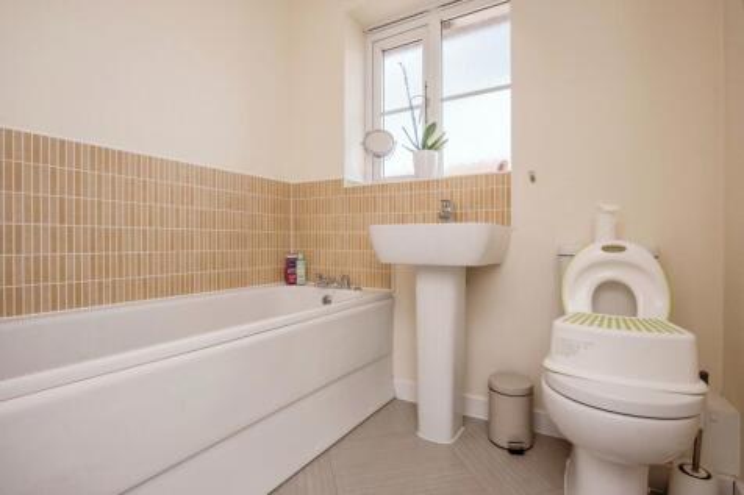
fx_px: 351
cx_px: 372
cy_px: 248
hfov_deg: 93.3
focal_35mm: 17
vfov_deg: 70.4
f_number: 20
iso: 400
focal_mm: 17
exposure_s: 1/60
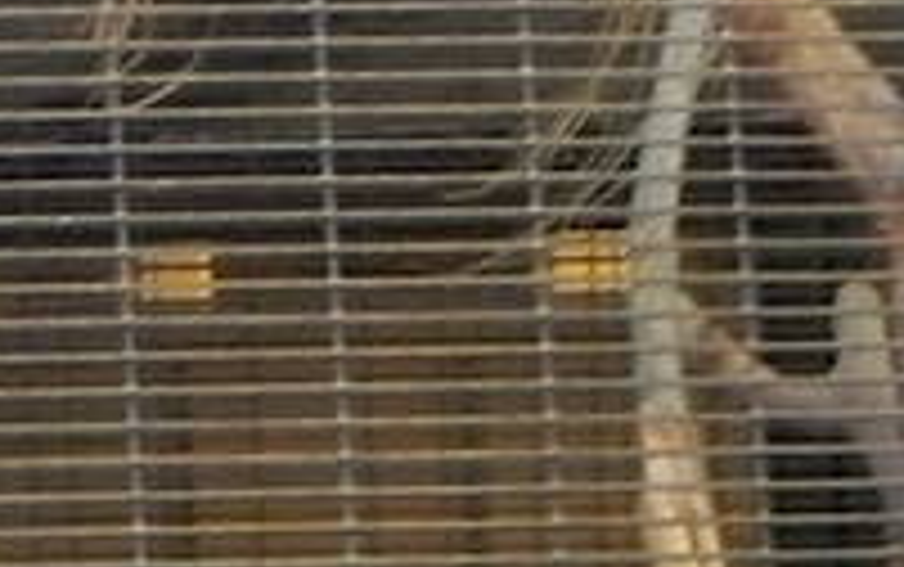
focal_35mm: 346
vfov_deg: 3.8
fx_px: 8532
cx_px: -1534
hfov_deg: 5.8
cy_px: 864
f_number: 3.2
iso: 160
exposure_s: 1/39
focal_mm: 7.3
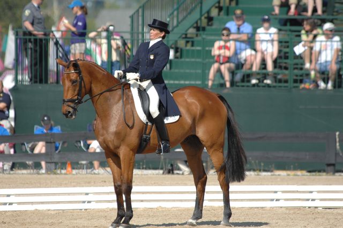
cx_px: 172
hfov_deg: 3.4
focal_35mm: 600
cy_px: 114
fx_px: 5709
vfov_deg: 2.3
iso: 200
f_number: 5.6
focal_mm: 400
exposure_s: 1/800
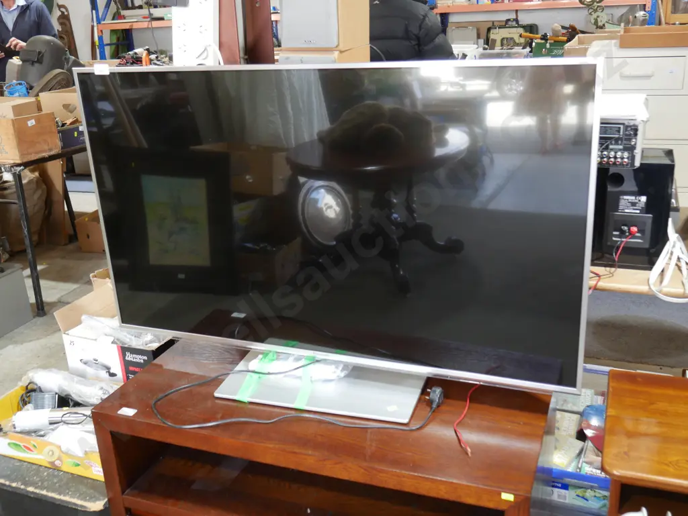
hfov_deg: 49.0
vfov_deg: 37.8
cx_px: 344
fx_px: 756
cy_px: 258
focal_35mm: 38
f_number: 4.1
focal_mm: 19
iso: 640
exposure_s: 1/60
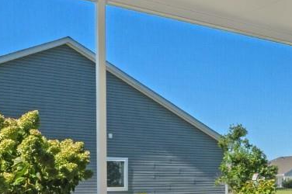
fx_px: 559
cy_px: 182
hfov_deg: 25.5
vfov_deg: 19.3
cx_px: 372
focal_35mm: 69
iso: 320
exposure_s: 1/60
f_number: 8
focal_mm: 16
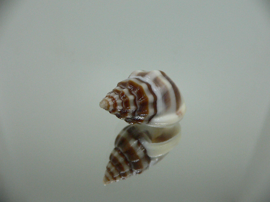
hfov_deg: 52.6
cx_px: 135
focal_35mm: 35
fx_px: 273
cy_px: 101
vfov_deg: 40.7
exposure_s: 1/60
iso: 200
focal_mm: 4.6
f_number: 2.8
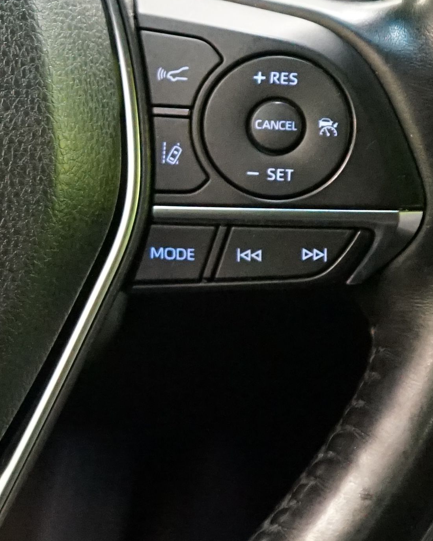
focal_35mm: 119
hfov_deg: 12.2
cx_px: -262
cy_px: 102
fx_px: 1906
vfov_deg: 16.0
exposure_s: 1/60
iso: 6400
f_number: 3.5
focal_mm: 29
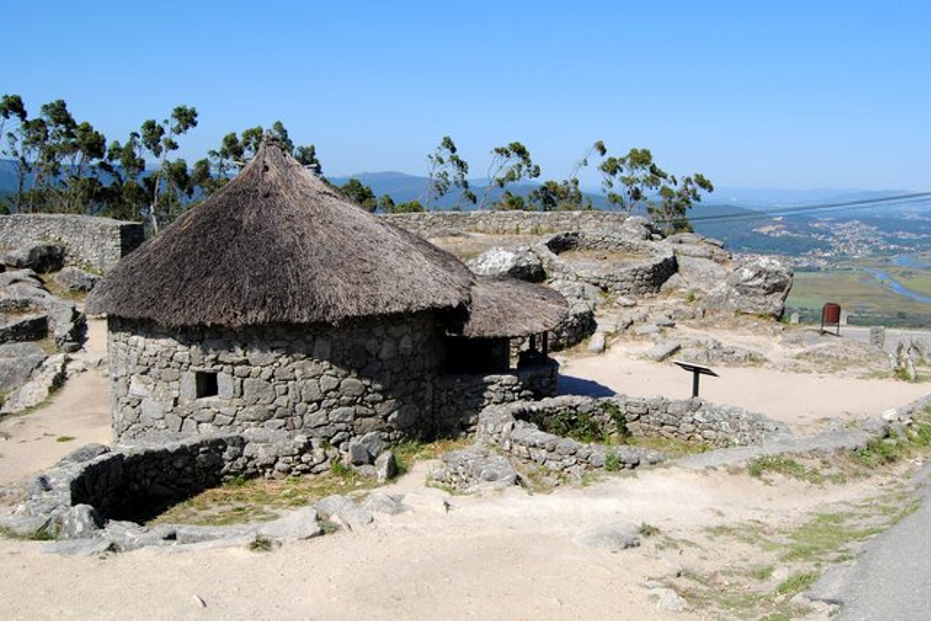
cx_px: 466
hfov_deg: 61.9
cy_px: 310
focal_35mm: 30
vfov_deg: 43.6
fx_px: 776
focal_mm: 20
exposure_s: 1/250
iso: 100
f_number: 8
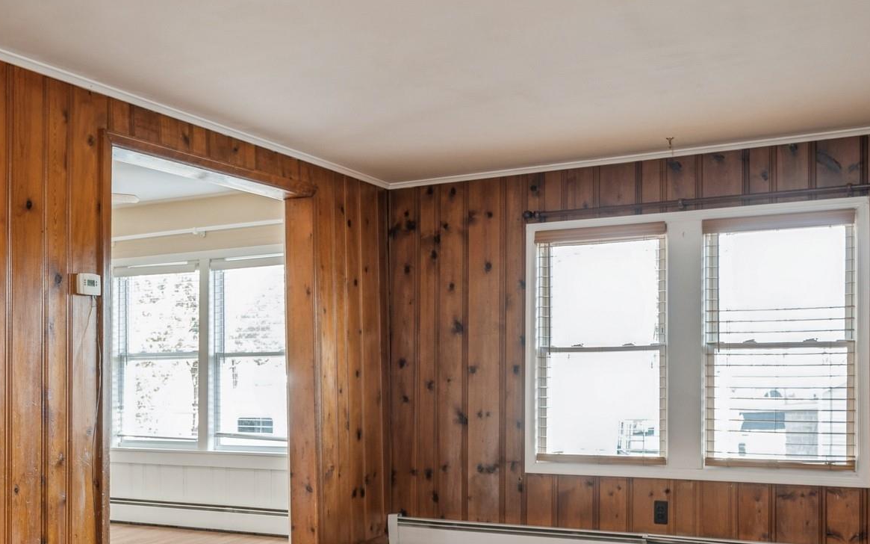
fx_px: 996
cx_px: 296
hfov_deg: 46.5
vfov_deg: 30.0
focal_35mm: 42
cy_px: 408
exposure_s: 1/4
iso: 200
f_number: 8
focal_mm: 24
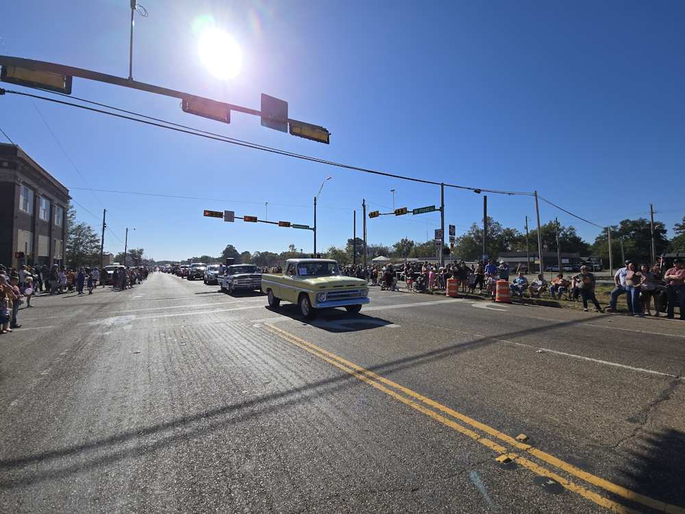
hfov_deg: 106.2
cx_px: 342
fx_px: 257
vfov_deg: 89.9
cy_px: 257
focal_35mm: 13
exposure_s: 1/4493
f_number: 2.2
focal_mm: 2.2
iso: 50
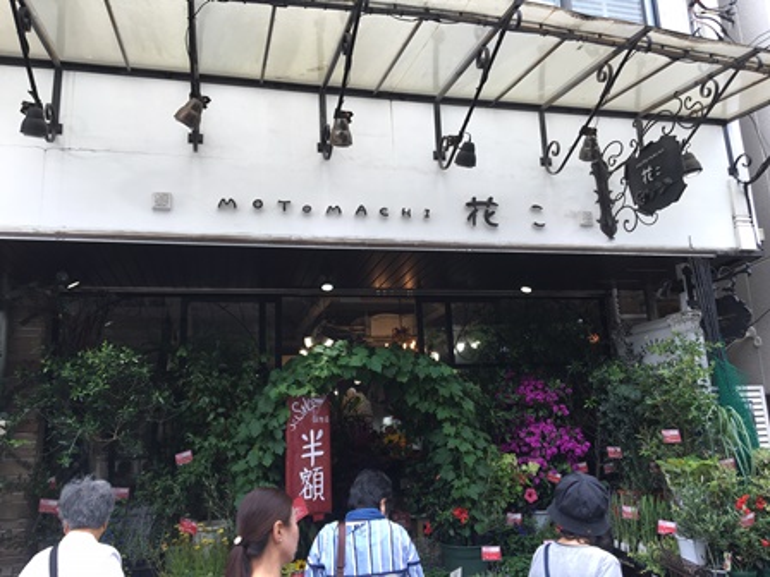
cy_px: 288
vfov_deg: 48.2
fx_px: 645
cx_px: 385
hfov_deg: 61.7
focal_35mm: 29
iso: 25
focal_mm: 4.15
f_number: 2.2
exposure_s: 1/148
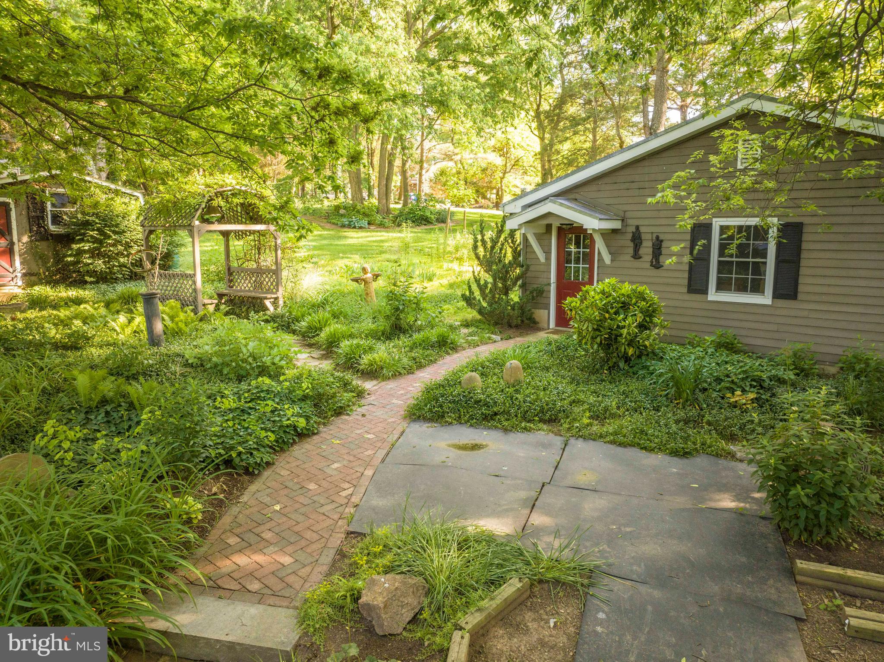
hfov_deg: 71.6
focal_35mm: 24
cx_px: 442
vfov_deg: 56.8
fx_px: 612
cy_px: 331
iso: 280
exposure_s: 1/15
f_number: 2.8
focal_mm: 12.29
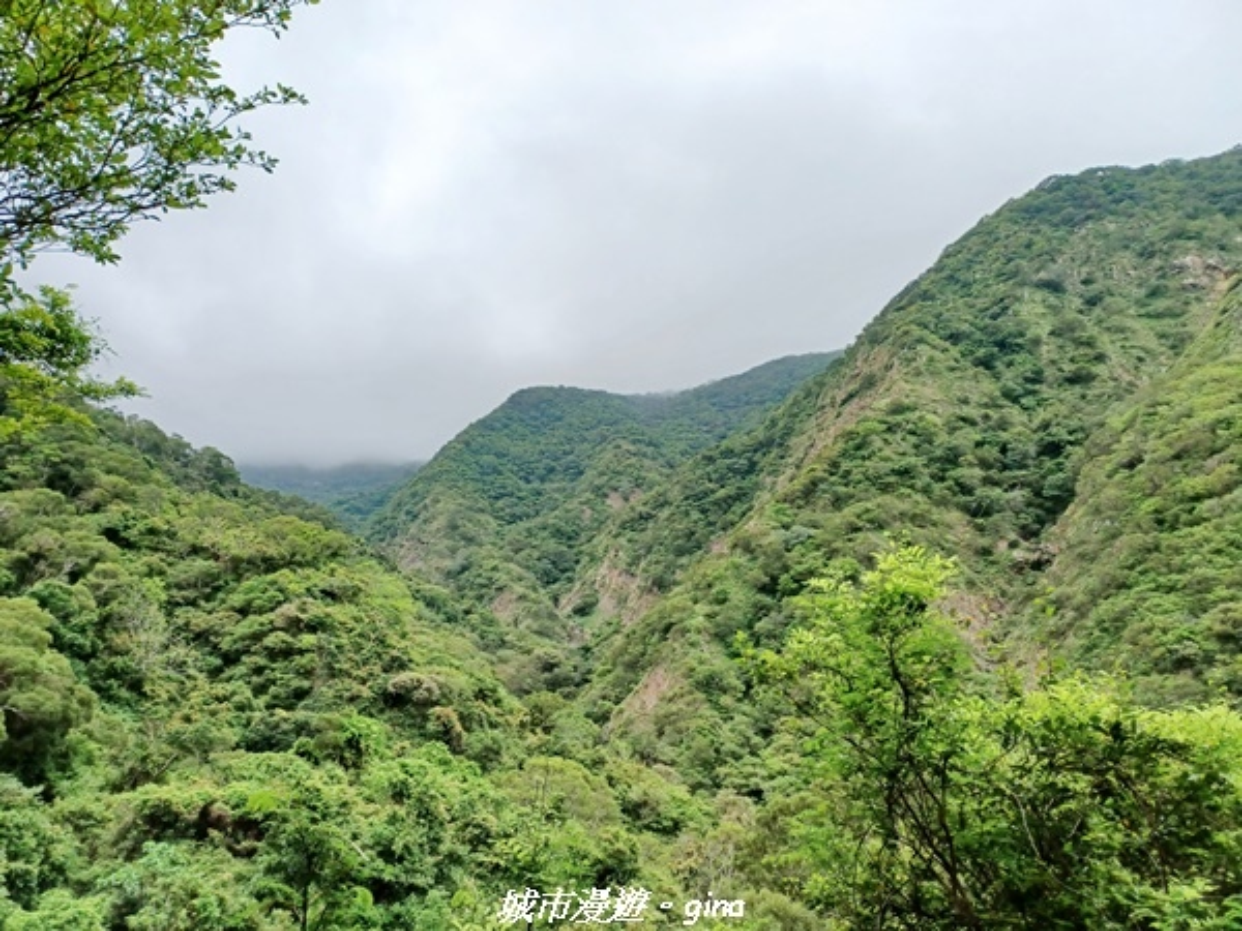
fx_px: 897
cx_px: 621
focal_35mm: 25
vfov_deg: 54.9
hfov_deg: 69.4
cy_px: 466
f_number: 1.8
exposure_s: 1/204
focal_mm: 4.6
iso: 32
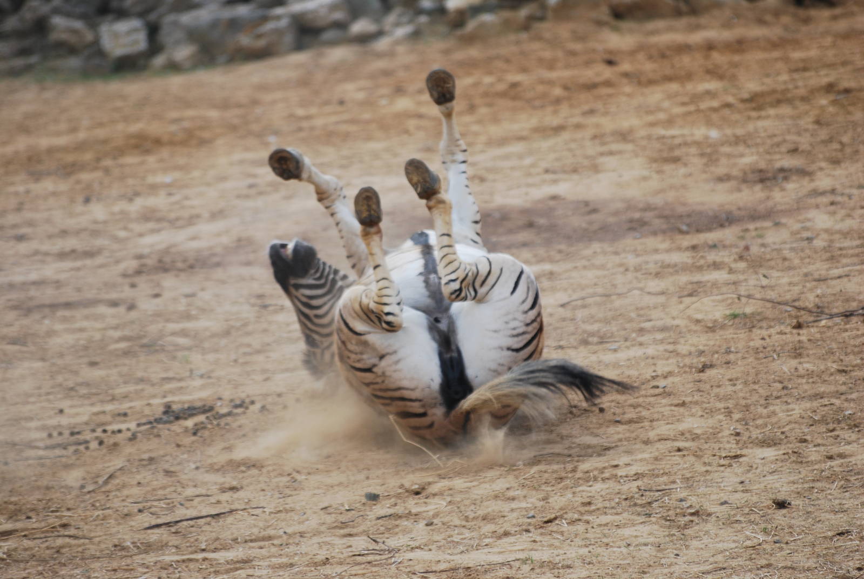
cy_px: 290
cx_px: 432
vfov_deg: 4.7
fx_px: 7028
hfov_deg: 7.0
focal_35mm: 292
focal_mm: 195
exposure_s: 1/500
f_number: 5
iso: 200
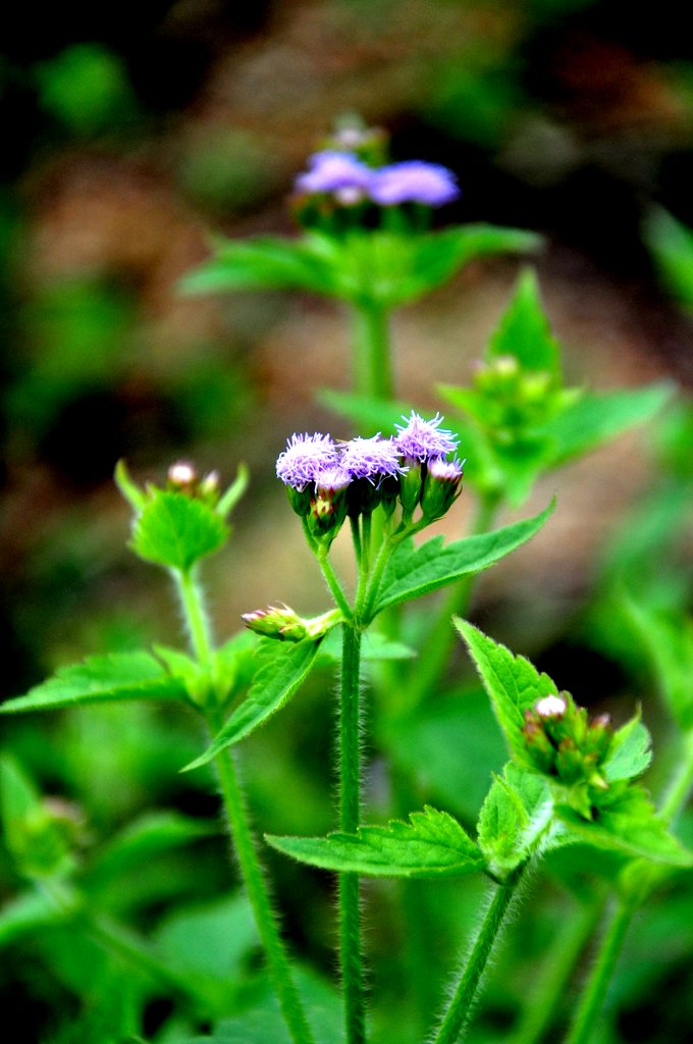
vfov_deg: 13.1
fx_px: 4560
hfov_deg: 8.7
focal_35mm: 158
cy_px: 522
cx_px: 346
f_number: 6.3
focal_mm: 105
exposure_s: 1/640
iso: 400
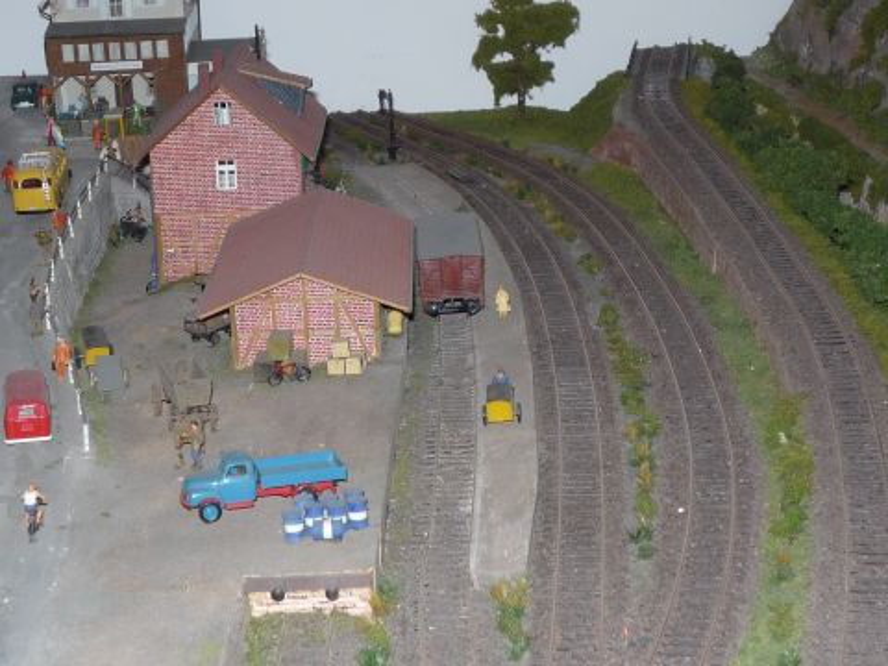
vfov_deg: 19.9
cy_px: 333
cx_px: 444
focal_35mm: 74
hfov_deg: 26.3
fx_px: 1898
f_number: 4.5
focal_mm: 7.5
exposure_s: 1/30
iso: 100
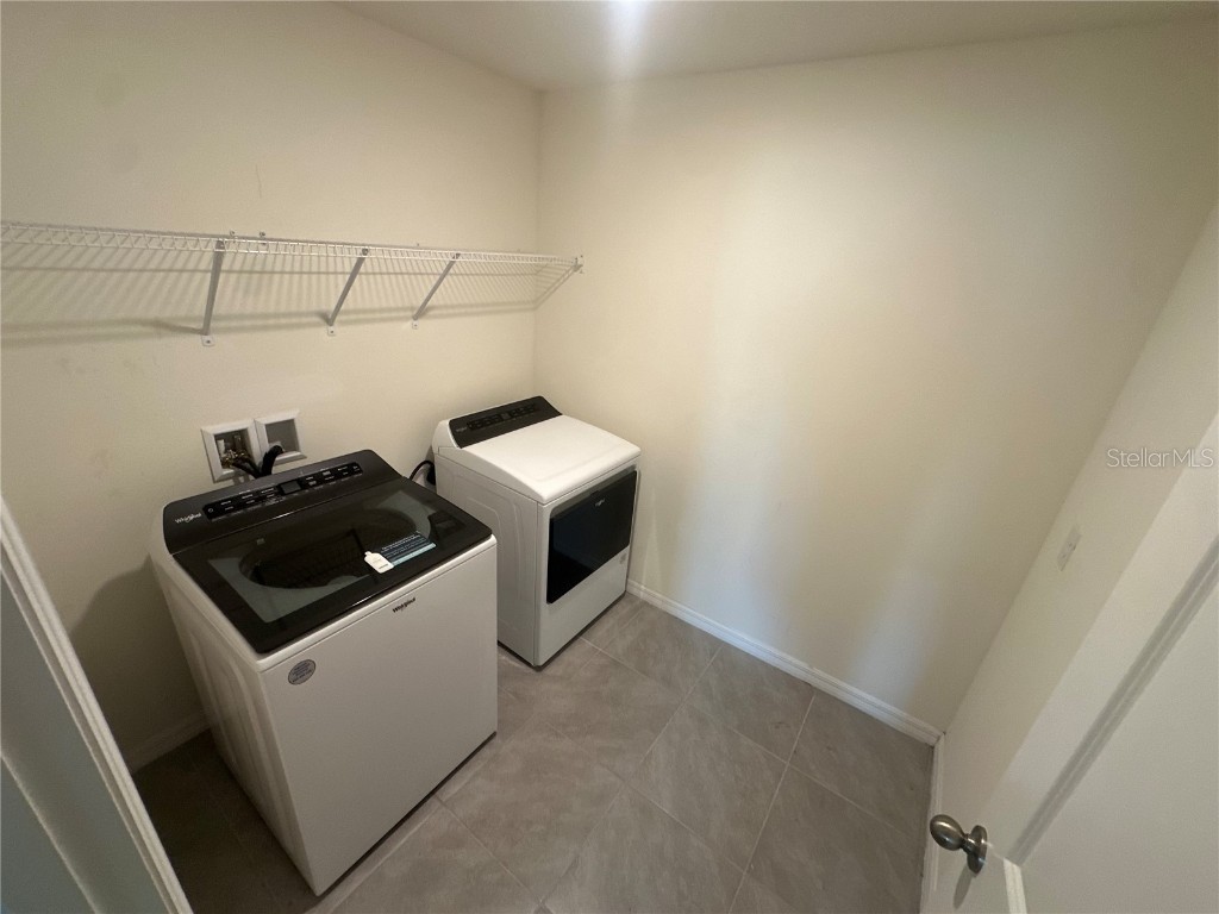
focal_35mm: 14
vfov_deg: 85.7
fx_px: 493
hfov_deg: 102.1
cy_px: 457
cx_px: 610
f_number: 2.2
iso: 160
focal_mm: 2.22
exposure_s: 1/60
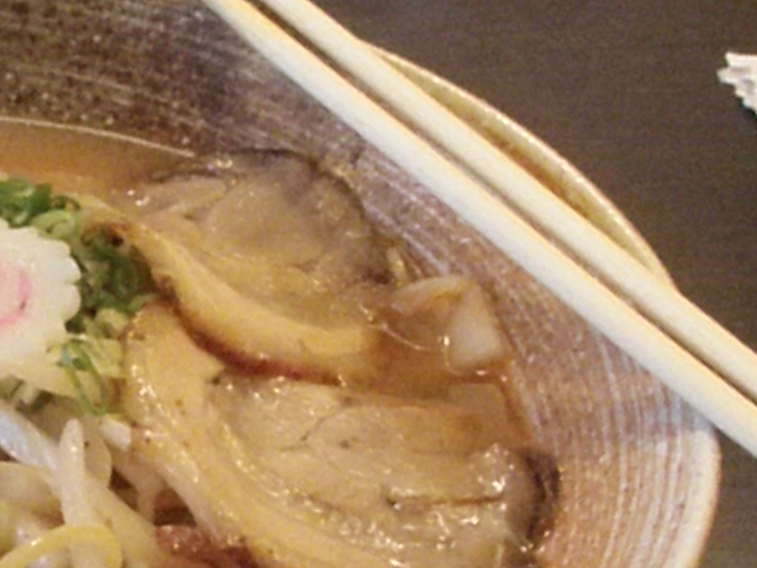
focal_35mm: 105
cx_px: -64
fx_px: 2297
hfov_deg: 18.1
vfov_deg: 14.1
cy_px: 419
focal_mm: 6.7
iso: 2500
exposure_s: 1/80
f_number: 3.5
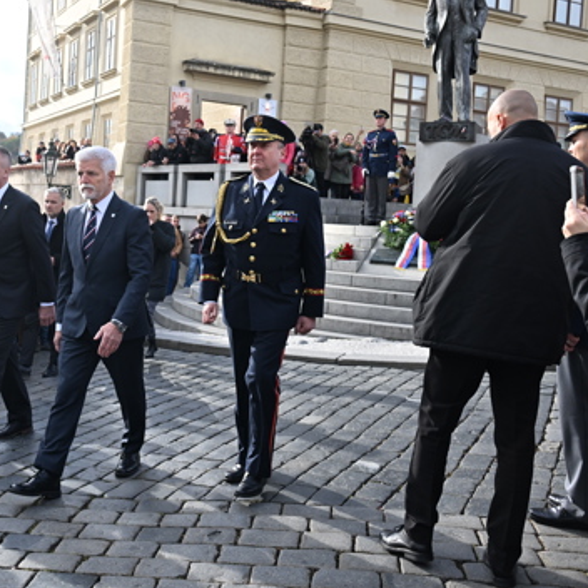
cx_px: 220
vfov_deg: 41.7
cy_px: 249
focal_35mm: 40
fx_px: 769
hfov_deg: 41.6
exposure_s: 1/2000
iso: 1000
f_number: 5
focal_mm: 24
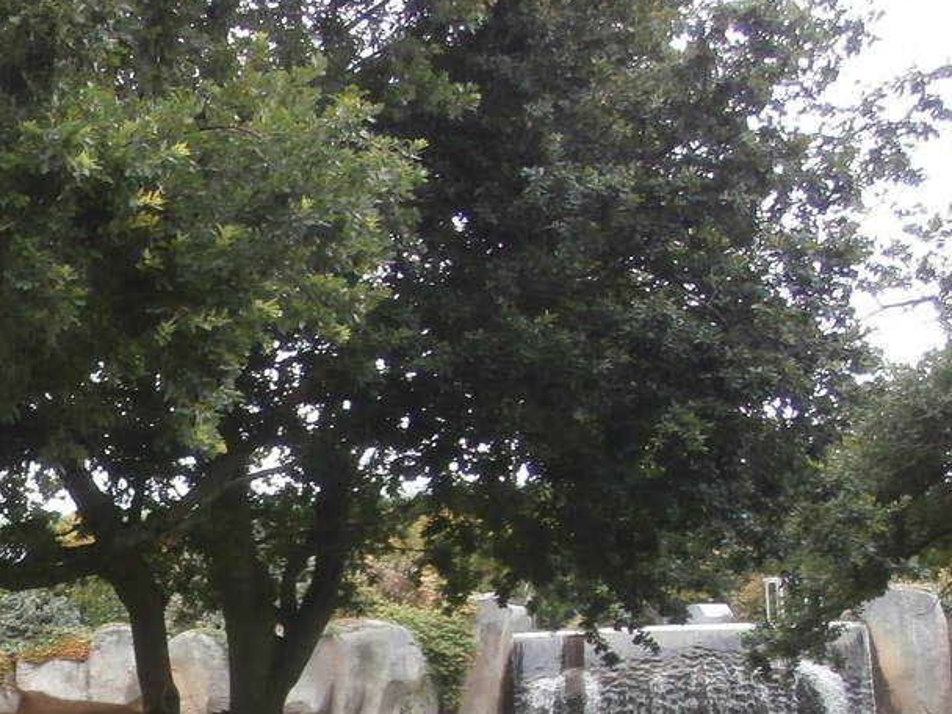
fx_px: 2173
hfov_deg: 22.2
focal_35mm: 79
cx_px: -276
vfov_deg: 18.0
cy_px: 769
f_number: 3.5
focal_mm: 5.36
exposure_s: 1/80
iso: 100
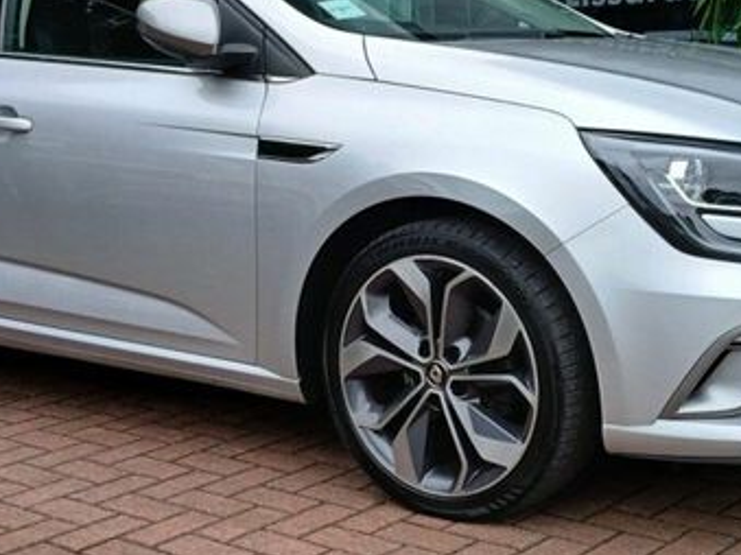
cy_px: 186
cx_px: 411
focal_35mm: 46
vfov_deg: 31.3
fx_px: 984
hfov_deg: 41.2
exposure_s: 1/100
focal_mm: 3.98
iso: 20
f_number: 1.8
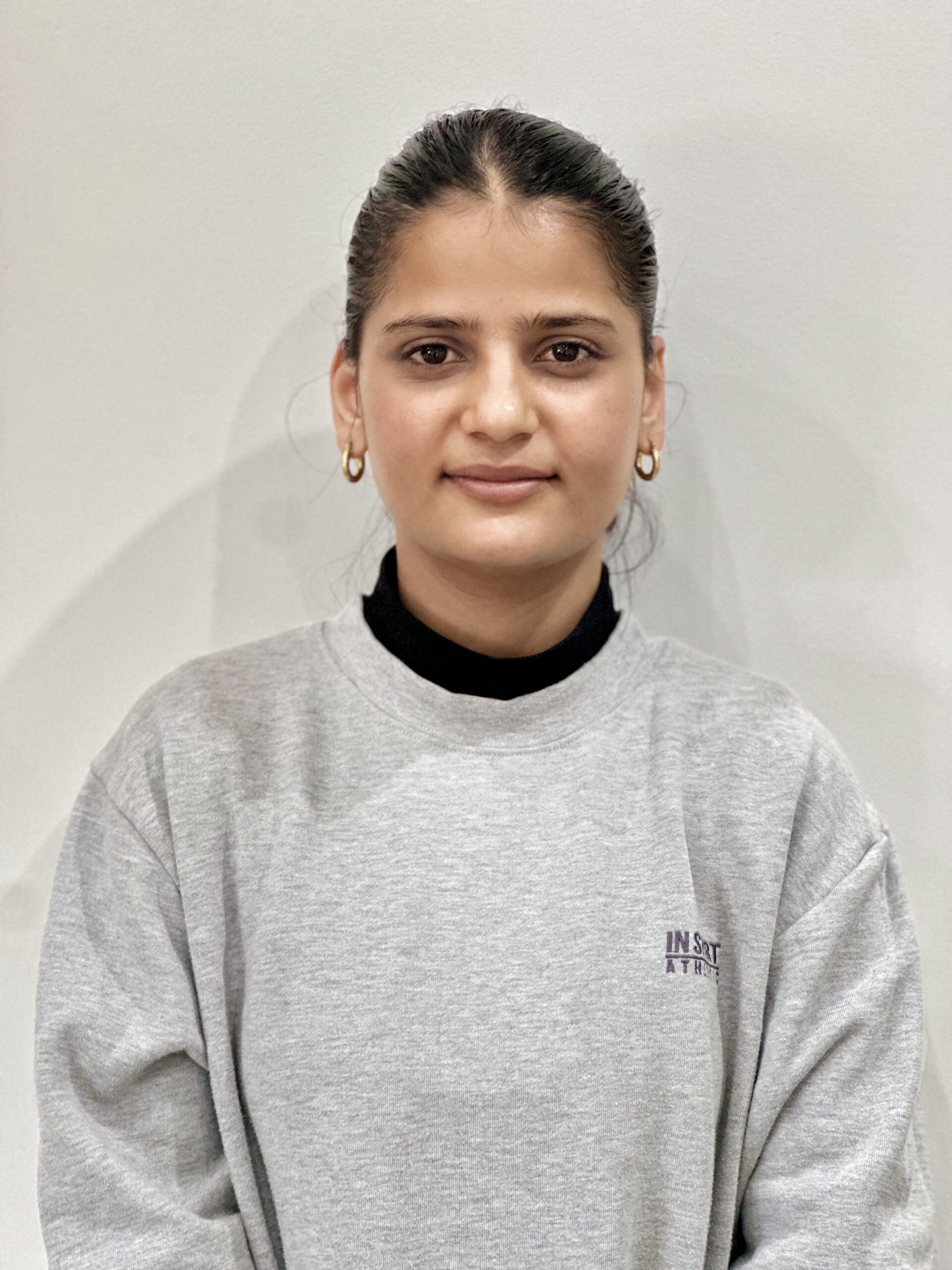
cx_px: 476
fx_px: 2824
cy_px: 635
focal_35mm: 77
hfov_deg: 19.1
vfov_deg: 25.3
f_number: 2.8
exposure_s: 1/34
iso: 400
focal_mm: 9
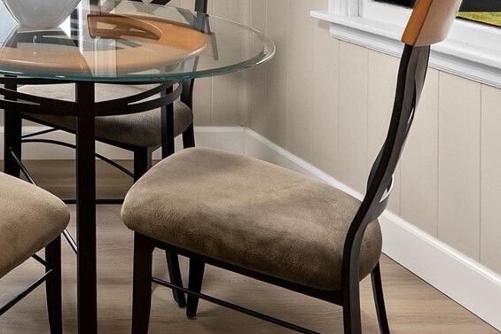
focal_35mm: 48
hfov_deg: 30.8
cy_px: -101
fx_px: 668
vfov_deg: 24.5
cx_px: -172
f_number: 7.1
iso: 1000
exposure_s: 1/15
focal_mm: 16
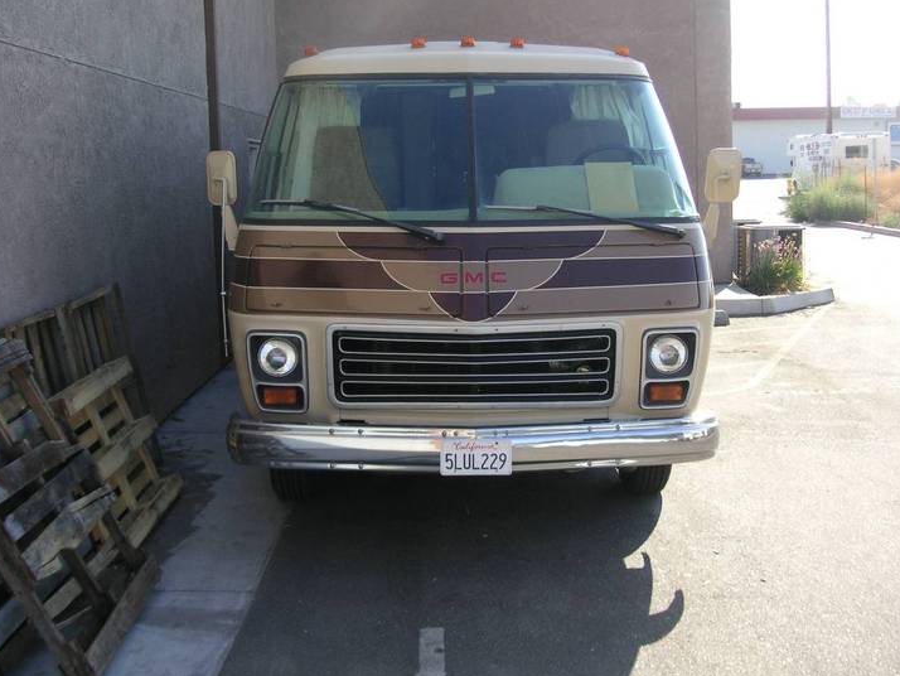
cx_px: 454
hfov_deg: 44.8
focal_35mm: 42
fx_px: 1092
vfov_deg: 34.4
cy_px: 318
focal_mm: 6.1
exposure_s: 1/350
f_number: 2.8
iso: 50
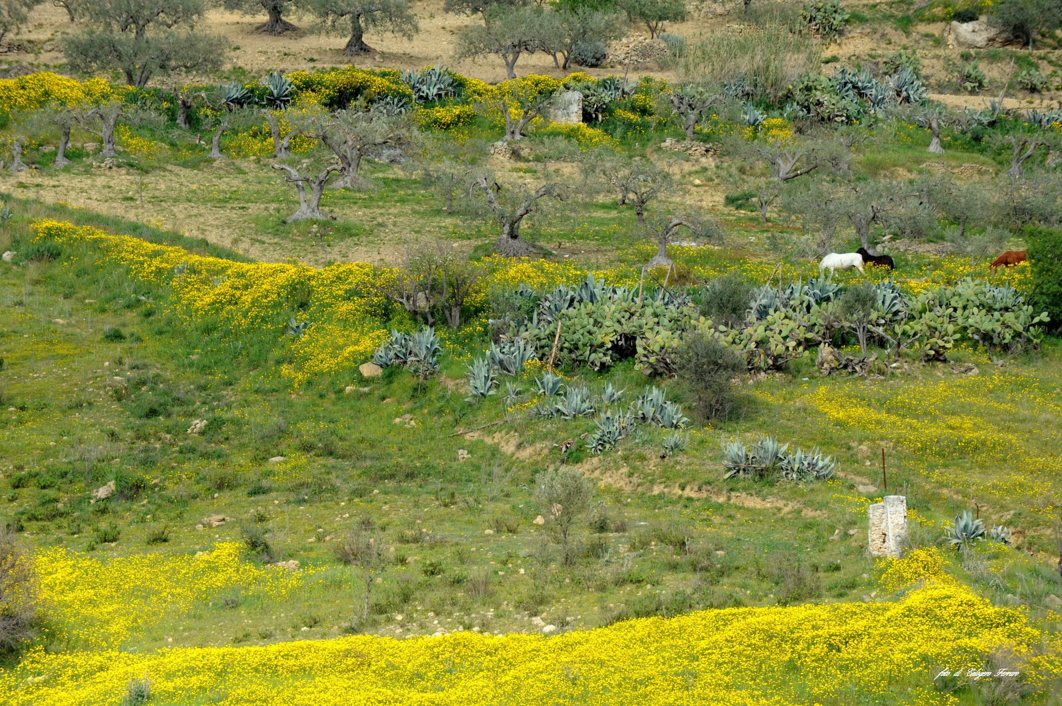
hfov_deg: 9.8
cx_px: 531
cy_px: 353
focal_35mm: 210
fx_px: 6190
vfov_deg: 6.5
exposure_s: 1/320
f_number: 9
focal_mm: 210
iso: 200
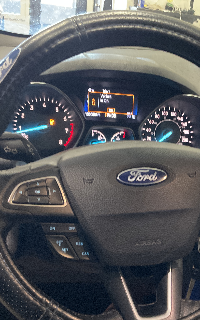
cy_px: 176
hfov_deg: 26.4
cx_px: 156
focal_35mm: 48
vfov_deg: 41.8
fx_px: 419
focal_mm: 3
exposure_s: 1/38
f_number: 1.8
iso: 320
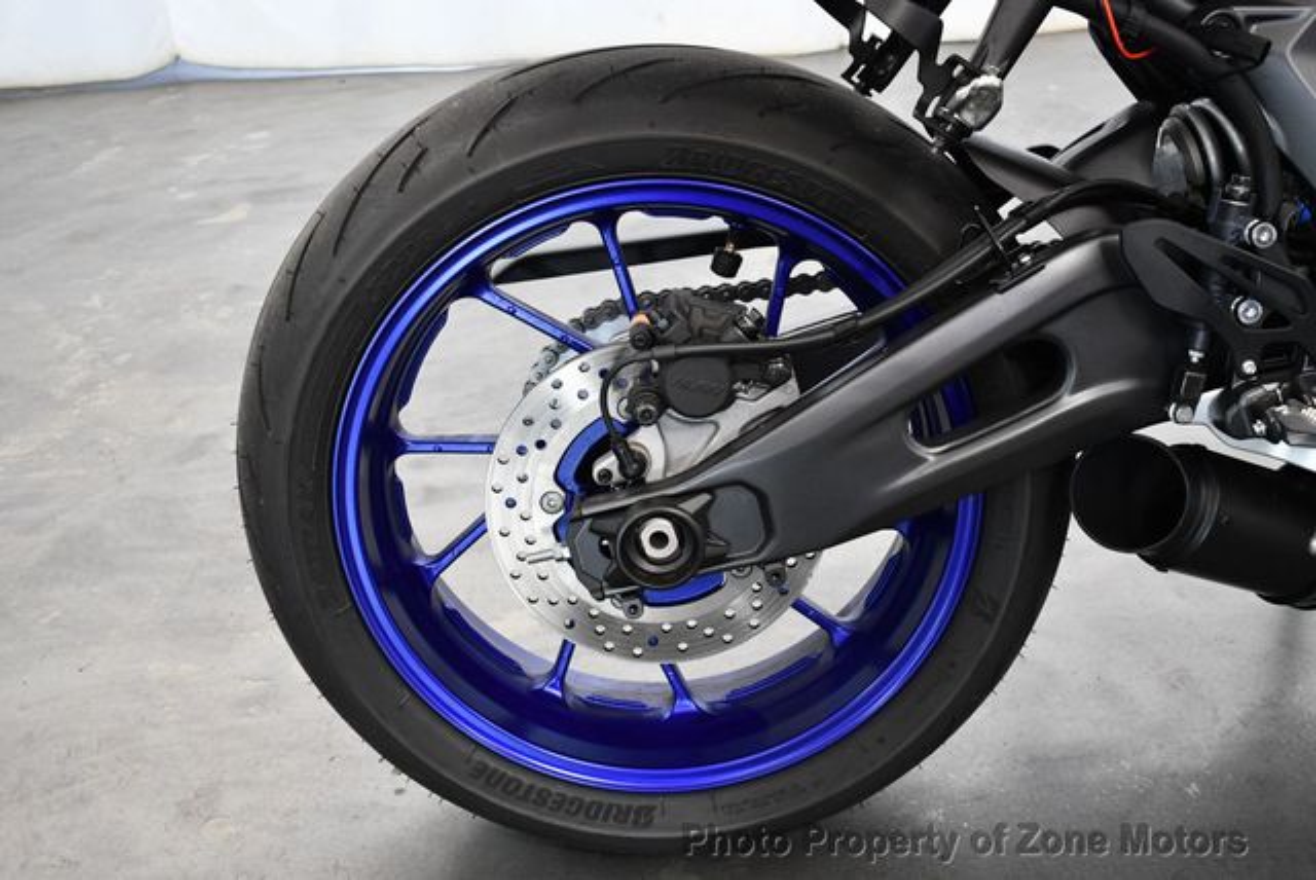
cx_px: 658
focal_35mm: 42
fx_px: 1537
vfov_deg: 32.0
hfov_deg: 46.4
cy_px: 440
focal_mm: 21
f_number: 3.8
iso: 1600
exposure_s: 1/125
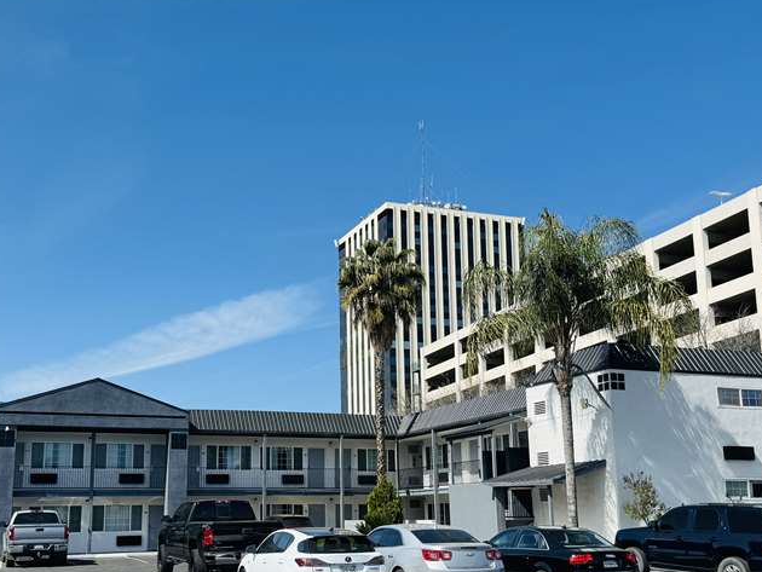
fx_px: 859
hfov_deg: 47.5
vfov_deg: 36.5
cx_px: 296
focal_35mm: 39
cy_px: 371
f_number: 1.78
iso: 80
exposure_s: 1/5814
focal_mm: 6.86
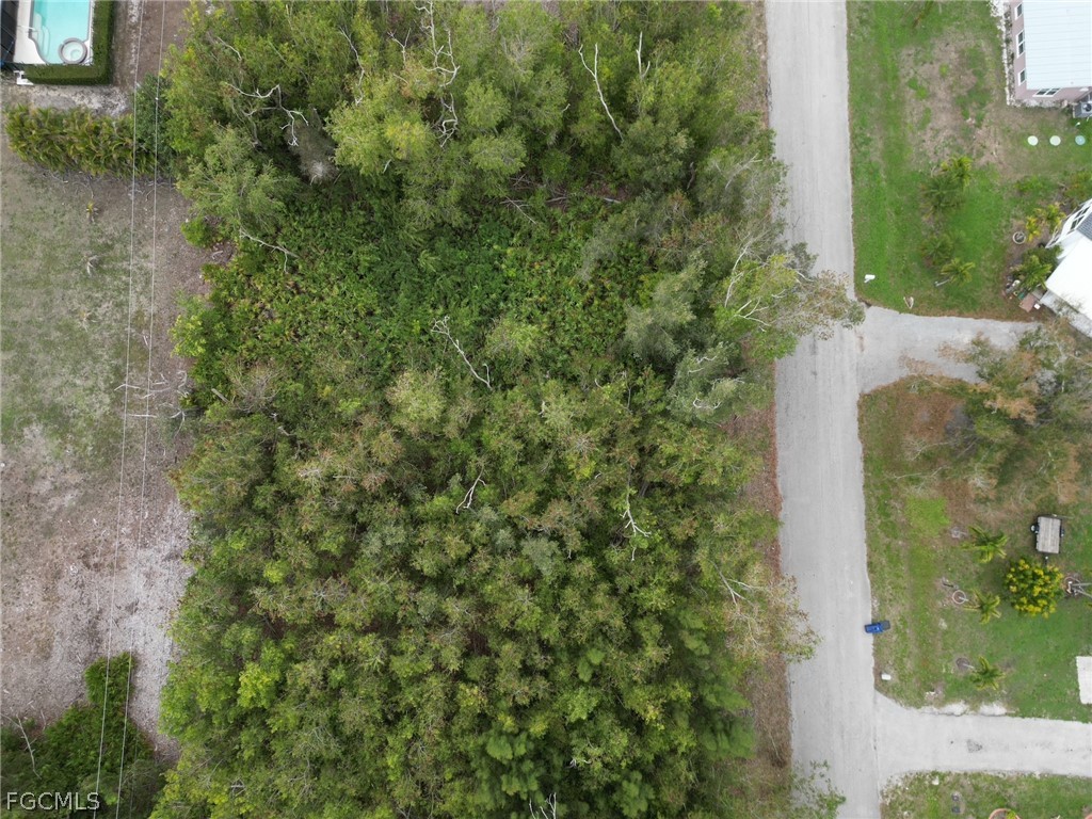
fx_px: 757
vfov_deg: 56.8
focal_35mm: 24
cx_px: 546
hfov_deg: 71.6
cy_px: 410
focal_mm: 6.72
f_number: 1.7
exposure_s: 1/1000
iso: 110
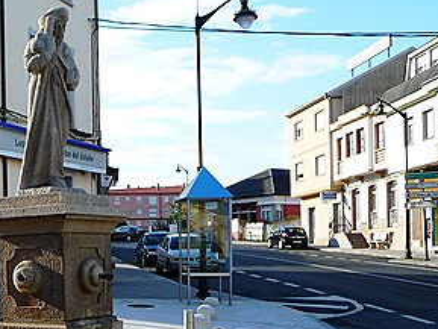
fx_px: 785
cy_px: 261
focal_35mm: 62
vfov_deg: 23.3
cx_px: 12
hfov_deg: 29.4
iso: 100
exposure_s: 1/400
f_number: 3.3
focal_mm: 4.7
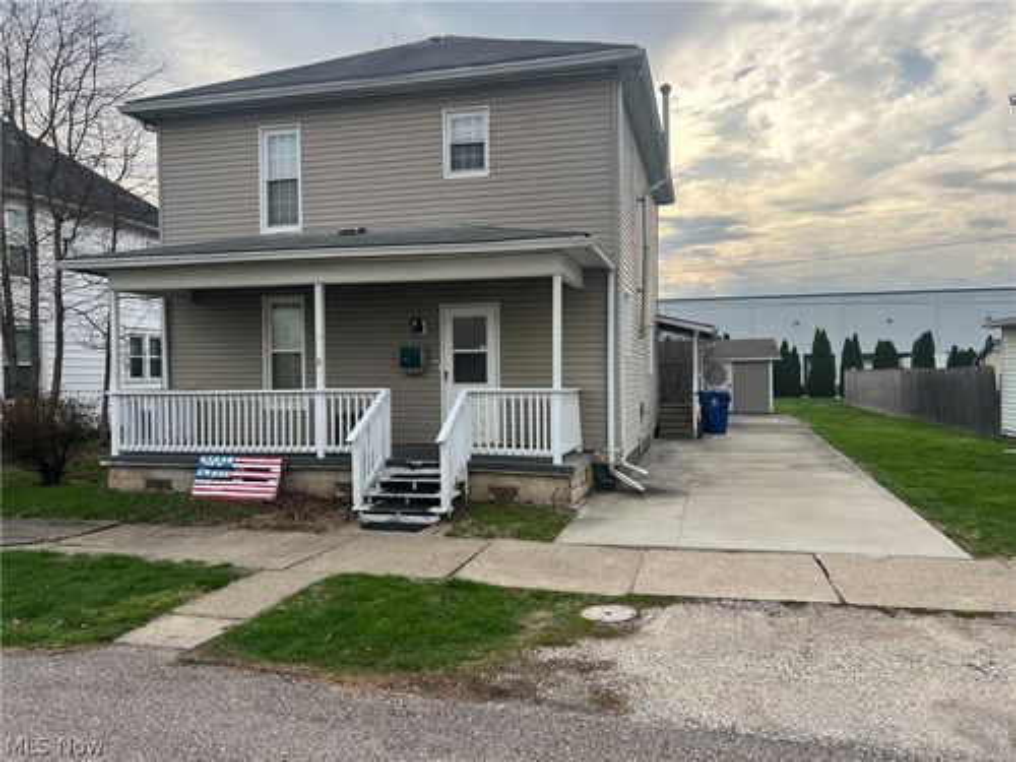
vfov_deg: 53.1
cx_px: 508
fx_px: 763
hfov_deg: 67.3
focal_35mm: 26
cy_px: 381
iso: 50
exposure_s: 1/1311
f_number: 1.5
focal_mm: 5.7
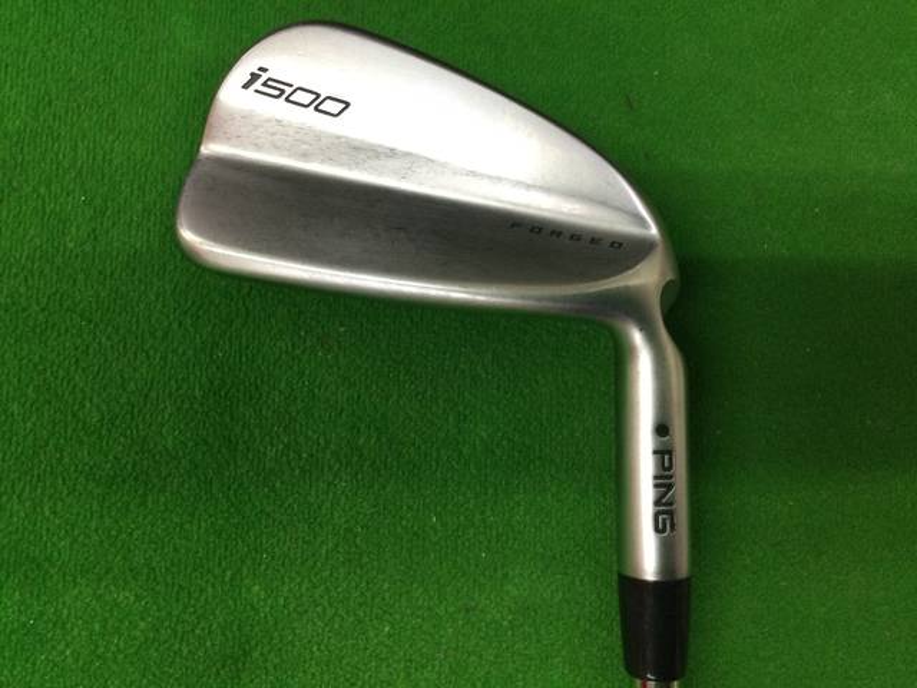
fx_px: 821
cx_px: 458
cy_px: 344
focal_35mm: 31
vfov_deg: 45.4
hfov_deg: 58.4
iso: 80
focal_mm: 3.3
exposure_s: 1/30
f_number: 2.4
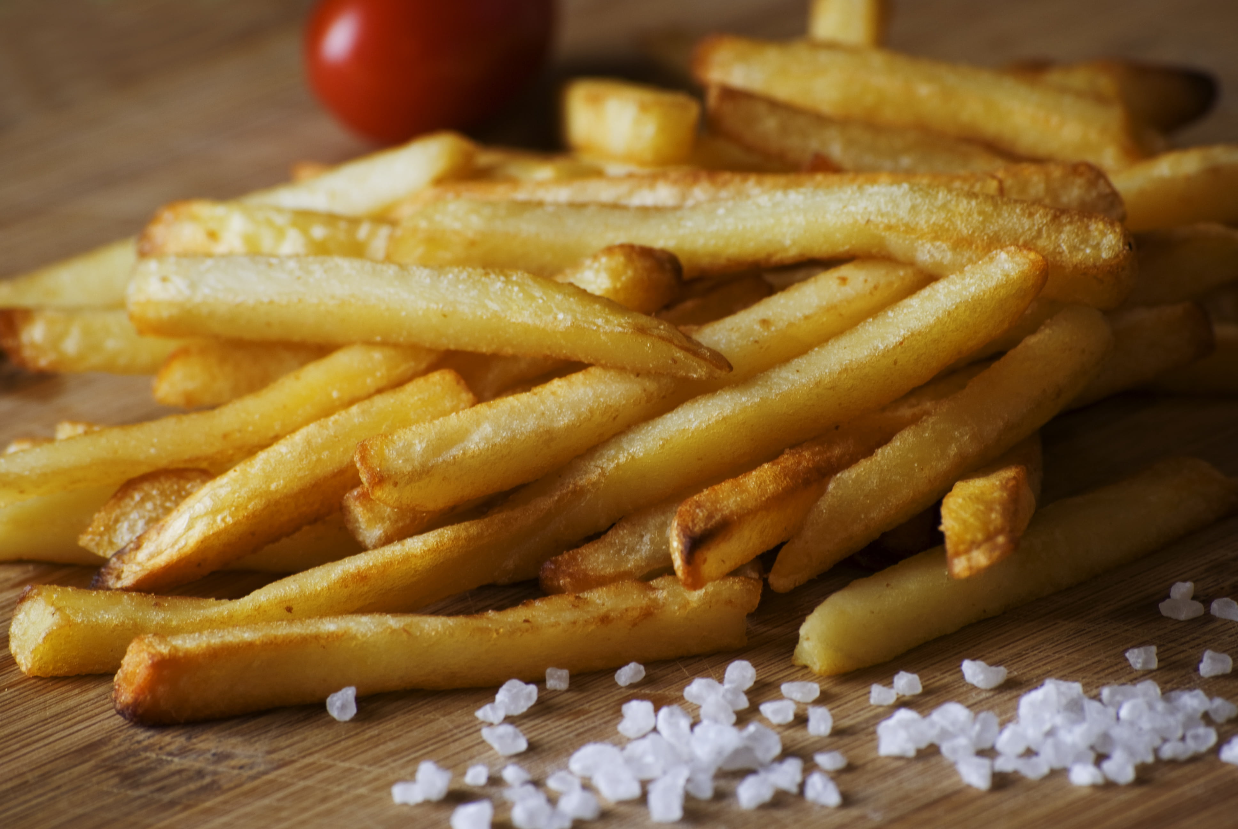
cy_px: 414
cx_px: 619
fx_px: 9038
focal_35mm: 262
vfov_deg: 5.3
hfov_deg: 7.8
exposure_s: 1/3
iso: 100
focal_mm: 175
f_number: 11
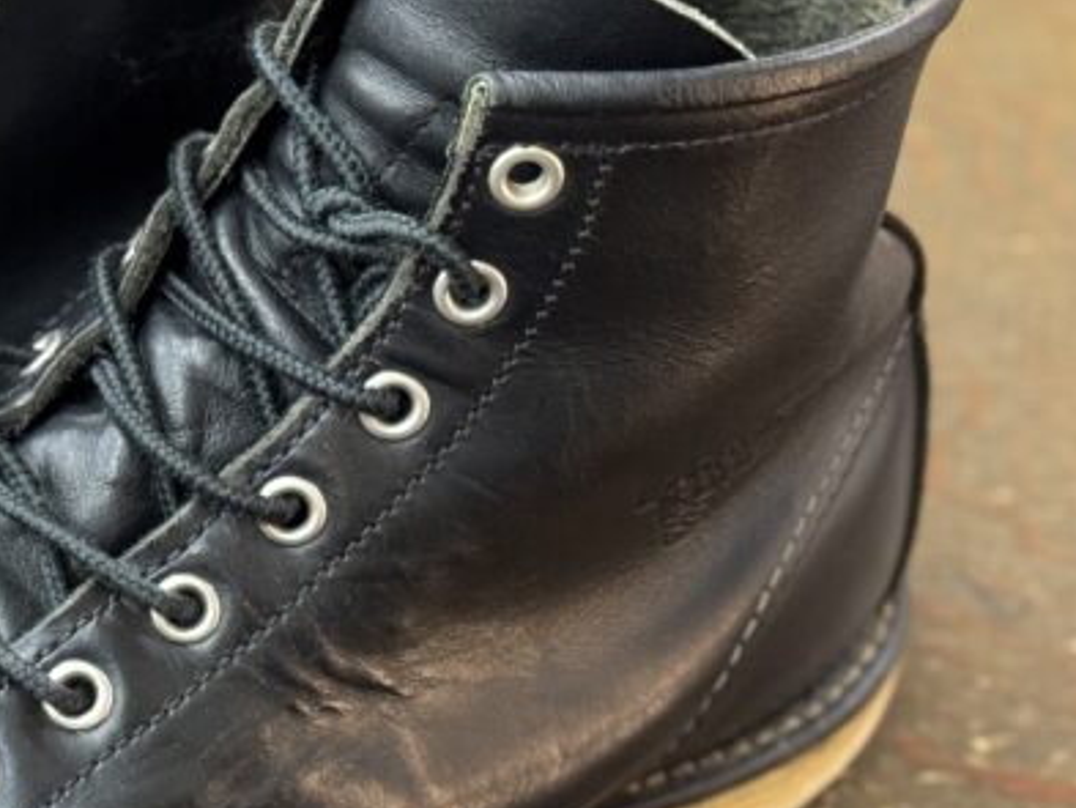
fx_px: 3887
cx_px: -142
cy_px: 474
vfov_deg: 11.9
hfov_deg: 15.3
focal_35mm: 125
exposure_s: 1/60
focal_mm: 6.76
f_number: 1.78
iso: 250
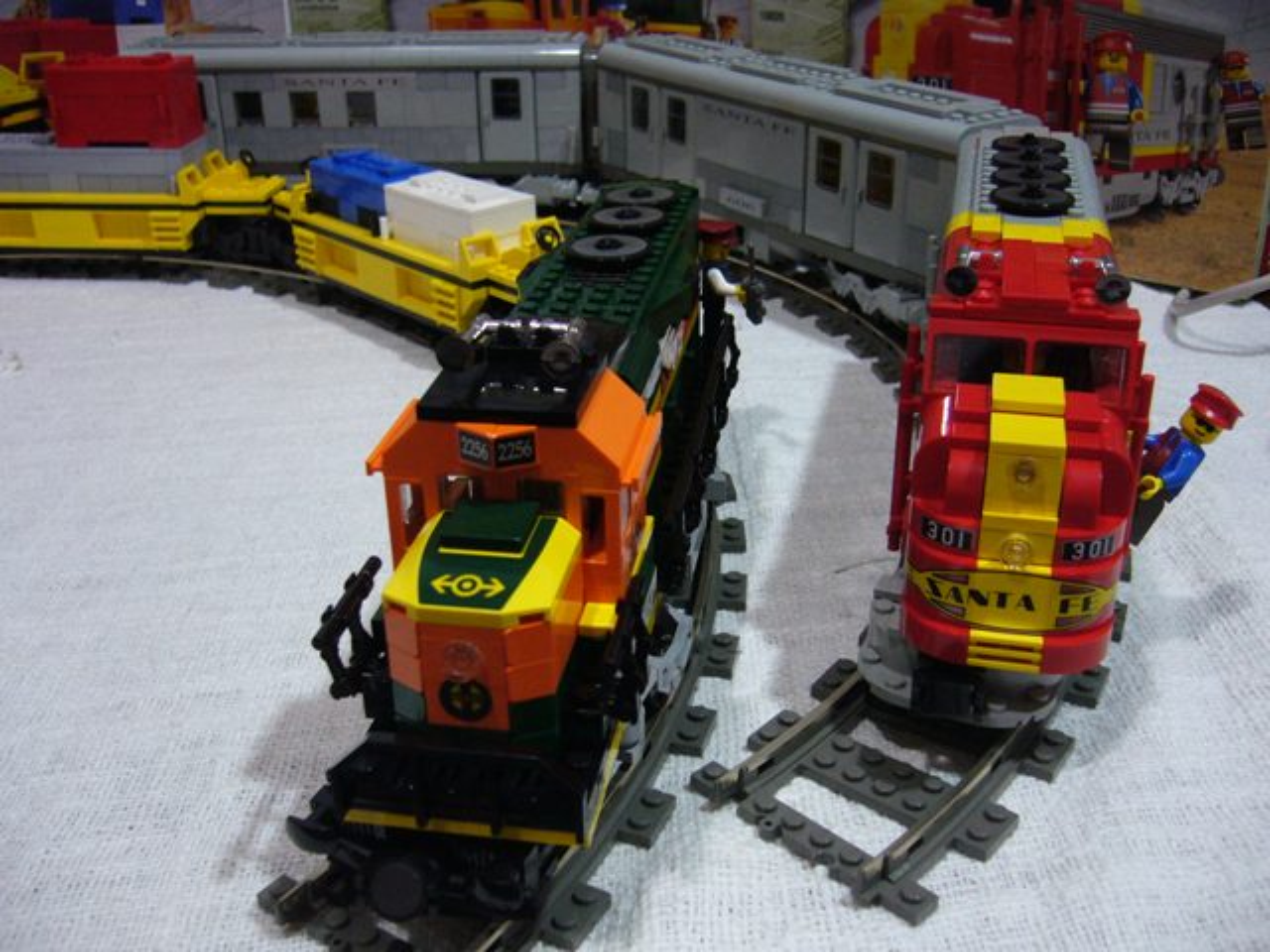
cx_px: 635
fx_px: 1284
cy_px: 476
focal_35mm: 35
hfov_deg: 52.6
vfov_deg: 40.7
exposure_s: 1/8
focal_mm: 5.8
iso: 200
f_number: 2.8
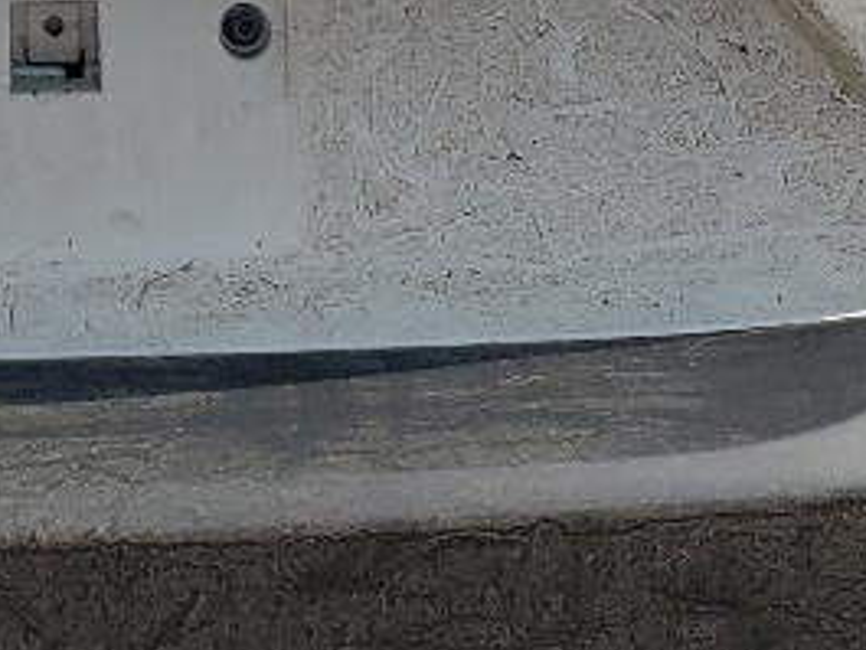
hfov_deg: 12.3
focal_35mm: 157
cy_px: -683
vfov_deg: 8.9
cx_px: -173
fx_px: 3930
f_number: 1.5
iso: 50
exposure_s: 1/5000
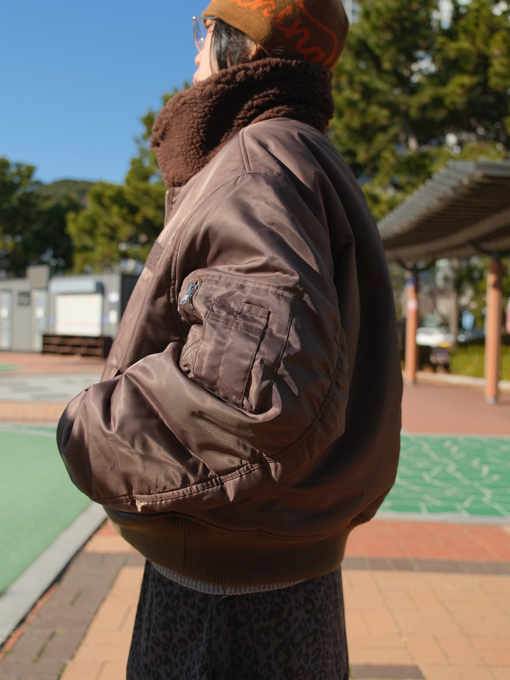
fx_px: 688
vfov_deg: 52.6
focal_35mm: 35
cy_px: 348
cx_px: 254
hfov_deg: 40.7
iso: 400
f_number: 2.8
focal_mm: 21
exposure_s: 1/4000
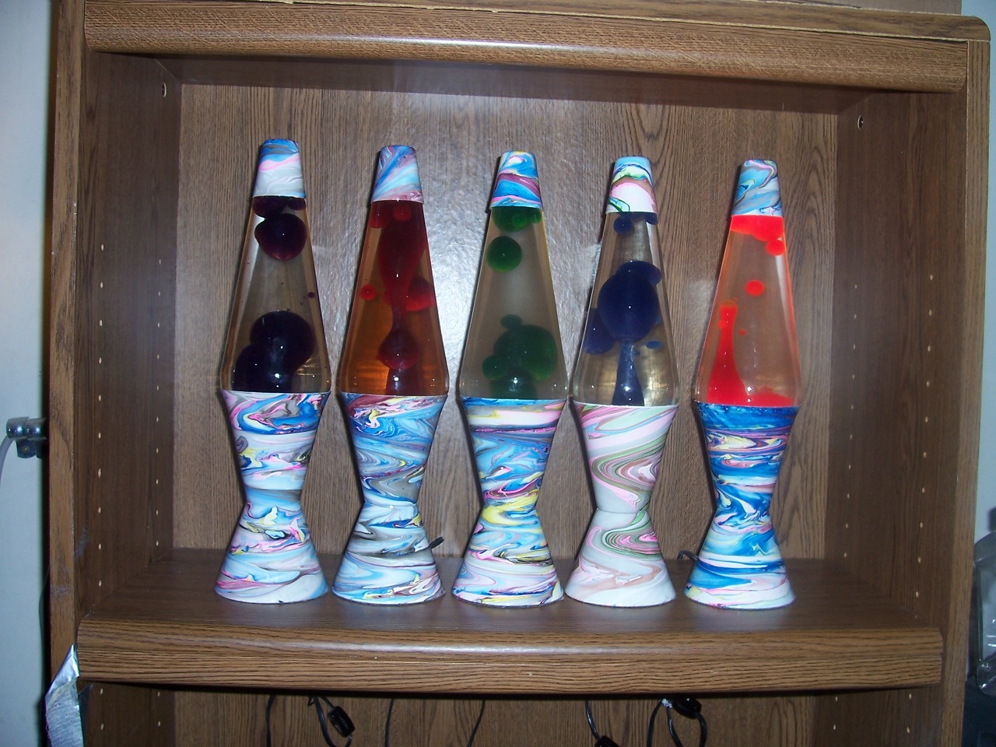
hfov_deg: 54.0
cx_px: 498
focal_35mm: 34
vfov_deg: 41.8
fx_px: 978
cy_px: 374
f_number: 2.7
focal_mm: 5.6
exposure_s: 1/60
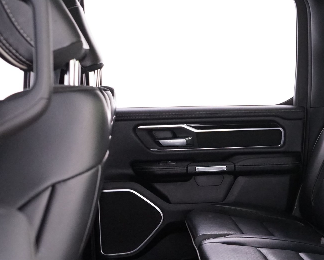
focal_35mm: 61
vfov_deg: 24.4
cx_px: 319
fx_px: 585
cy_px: 221
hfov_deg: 29.1
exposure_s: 1/10
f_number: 6.3
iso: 4000
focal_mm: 28
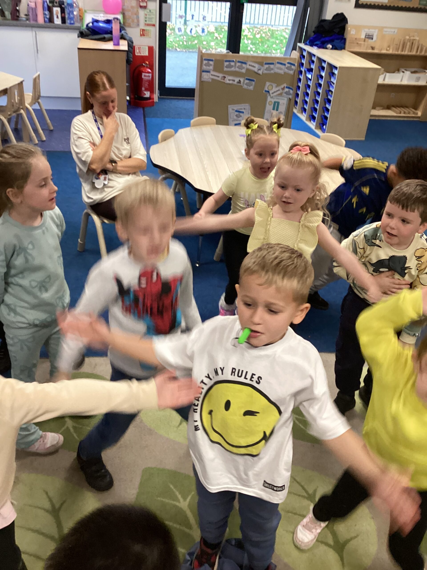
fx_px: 510
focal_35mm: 31
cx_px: 214
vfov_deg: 58.4
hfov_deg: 45.4
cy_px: 285
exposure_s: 1/50
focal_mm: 3.3
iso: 160
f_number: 2.4
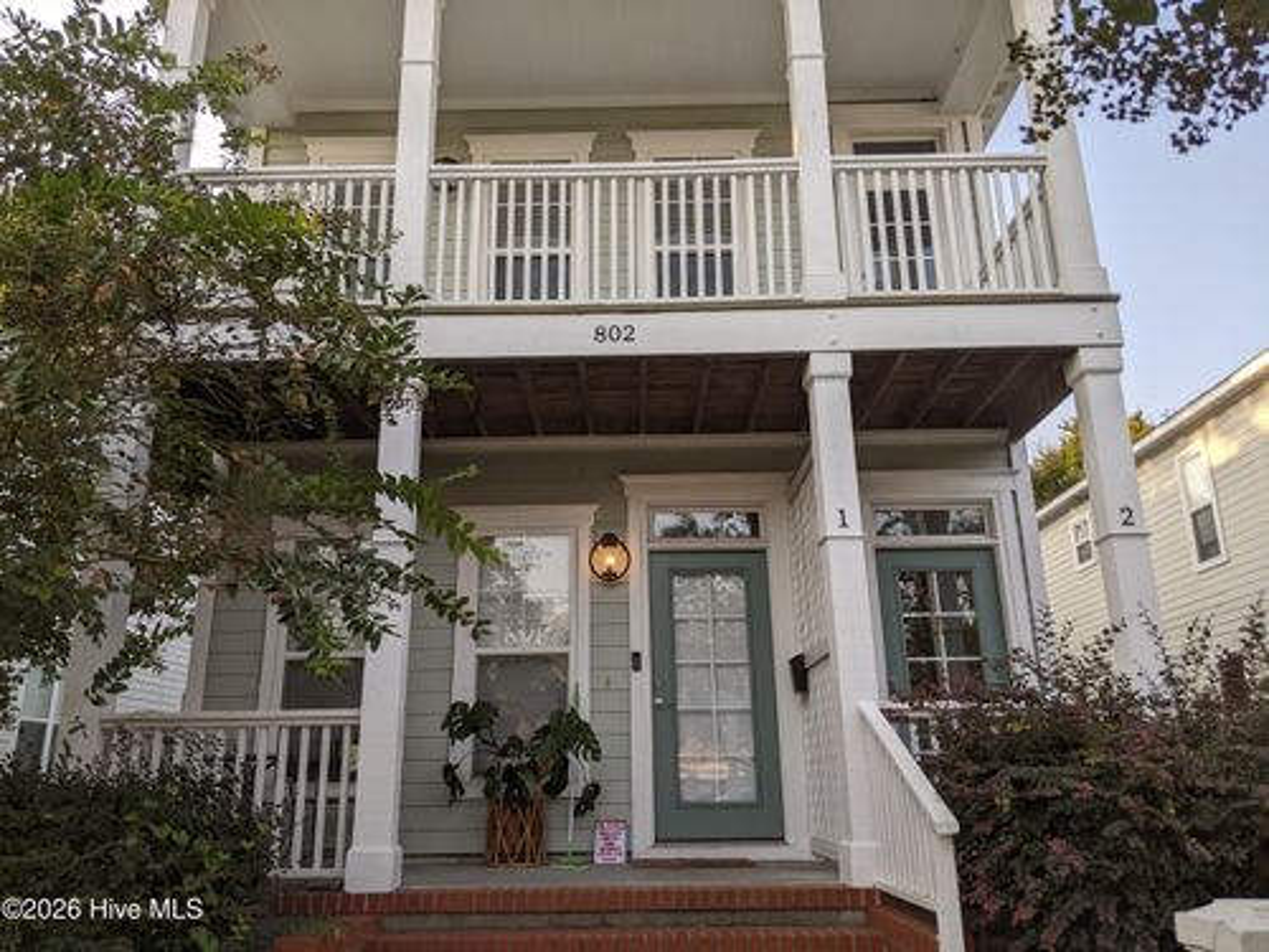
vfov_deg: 51.4
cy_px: 476
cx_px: 634
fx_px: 990
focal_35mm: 27
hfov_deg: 65.3
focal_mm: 4.44
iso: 48
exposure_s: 1/809
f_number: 1.8
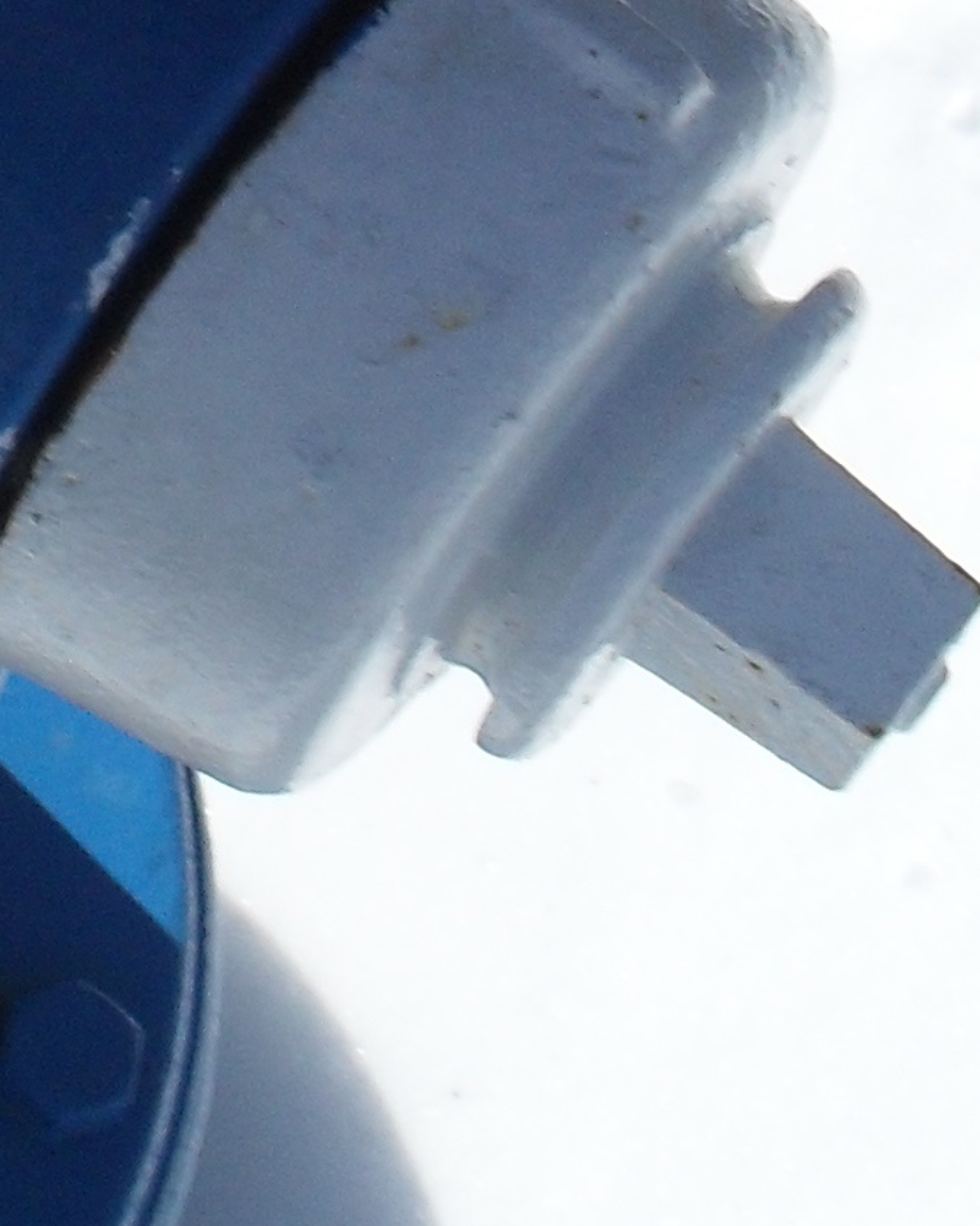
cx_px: -653
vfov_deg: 12.6
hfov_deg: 10.0
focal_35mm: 147
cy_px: -476
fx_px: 5331
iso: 100
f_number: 8.4
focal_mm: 6.3
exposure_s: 1/350
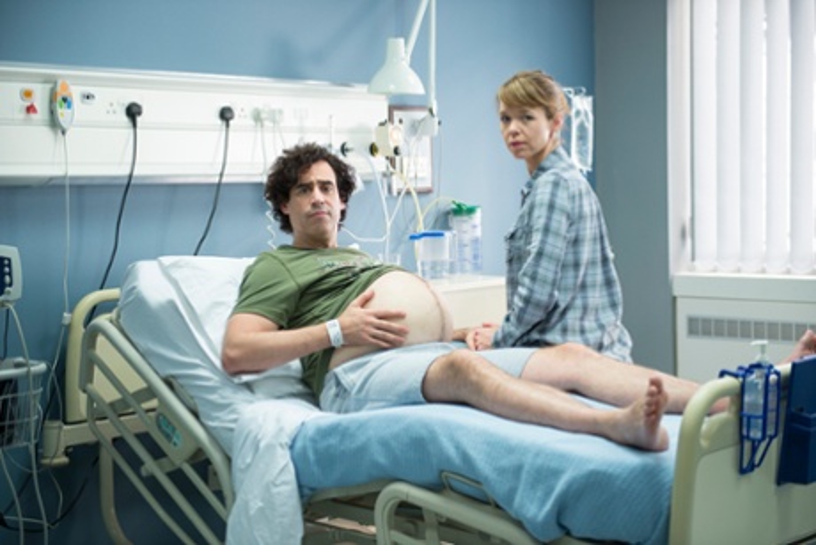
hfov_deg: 33.4
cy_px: 272
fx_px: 1360
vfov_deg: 22.6
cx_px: 408
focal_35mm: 60
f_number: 2.8
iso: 400
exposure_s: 1/50
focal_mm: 60
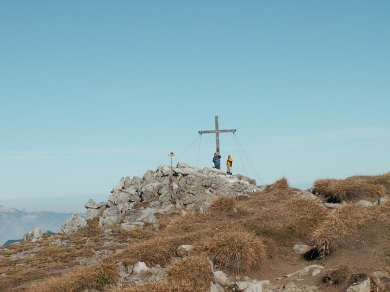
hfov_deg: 18.7
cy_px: 146
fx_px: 1183
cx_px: 195
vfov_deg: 14.1
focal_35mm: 105
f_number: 5.6
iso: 50
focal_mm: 17.16
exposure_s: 1/800
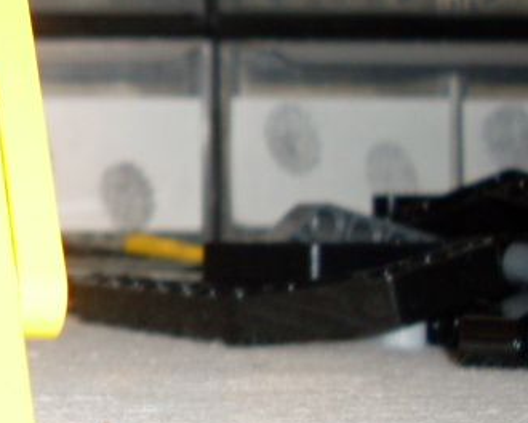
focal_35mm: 115
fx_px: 1797
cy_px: 189
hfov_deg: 15.4
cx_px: -264
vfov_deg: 13.4
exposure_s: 1/45
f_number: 2.8
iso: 100
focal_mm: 6.3
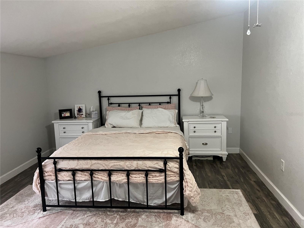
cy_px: 114
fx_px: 228
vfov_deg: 53.1
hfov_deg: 67.3
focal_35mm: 26
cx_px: 152
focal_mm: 5.7
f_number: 1.5
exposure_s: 1/60
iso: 500
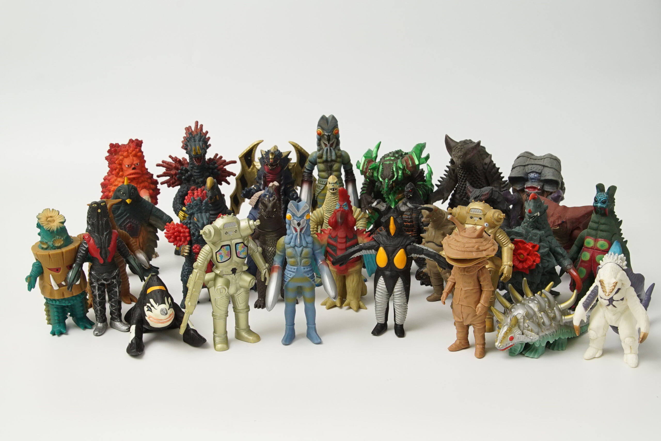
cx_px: 330
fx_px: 771
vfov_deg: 31.9
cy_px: 220
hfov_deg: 46.4
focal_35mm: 42
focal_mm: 28
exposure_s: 1/20
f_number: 10
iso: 1000
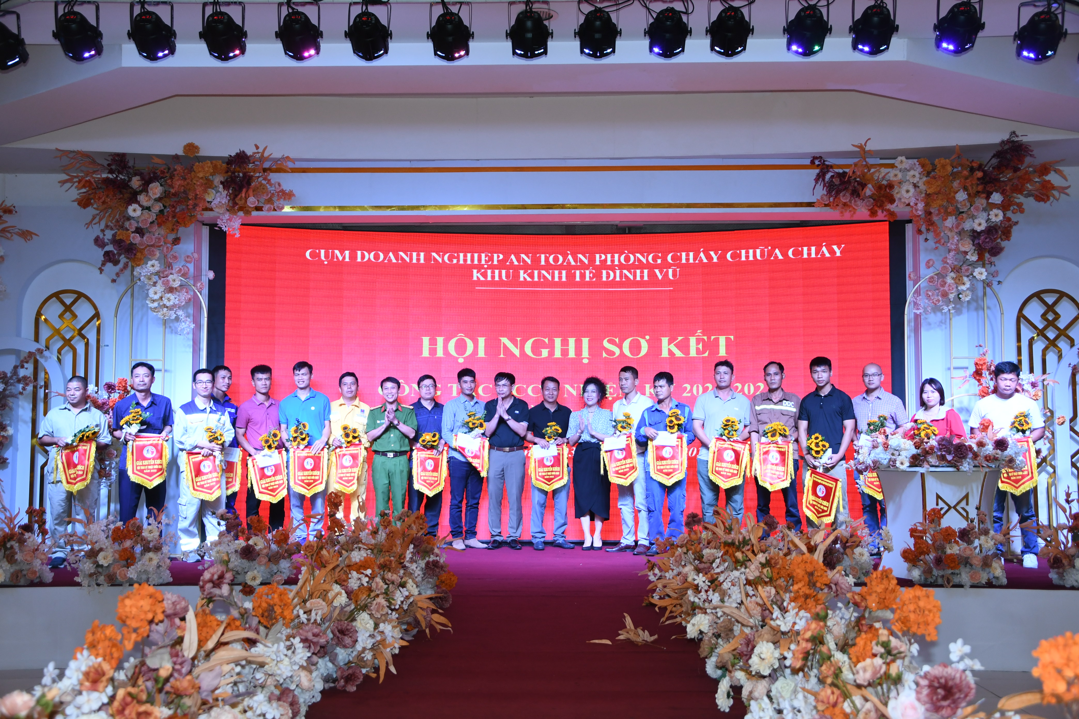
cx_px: 540
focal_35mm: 39
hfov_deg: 49.6
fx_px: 1169
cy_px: 360
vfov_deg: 34.2
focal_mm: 26
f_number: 4
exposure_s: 1/200
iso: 640
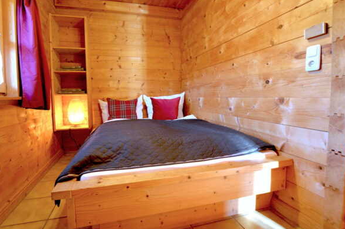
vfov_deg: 70.1
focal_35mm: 17
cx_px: 157
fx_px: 163
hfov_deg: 93.1
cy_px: 103
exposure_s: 1/5
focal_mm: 10
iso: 200
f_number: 5.6
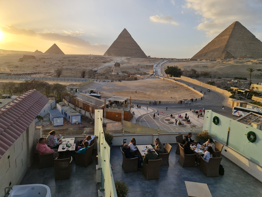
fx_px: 189
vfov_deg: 54.9
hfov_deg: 69.4
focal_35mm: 25
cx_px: 131
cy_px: 98
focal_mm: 7
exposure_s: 1/582
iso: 50
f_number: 1.8
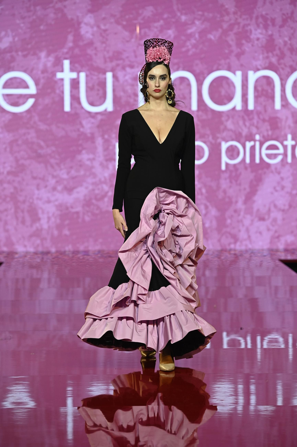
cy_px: 224
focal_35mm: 112
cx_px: 148
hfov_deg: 12.2
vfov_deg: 18.3
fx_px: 1388
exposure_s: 1/320
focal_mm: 112
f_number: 4
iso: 1000
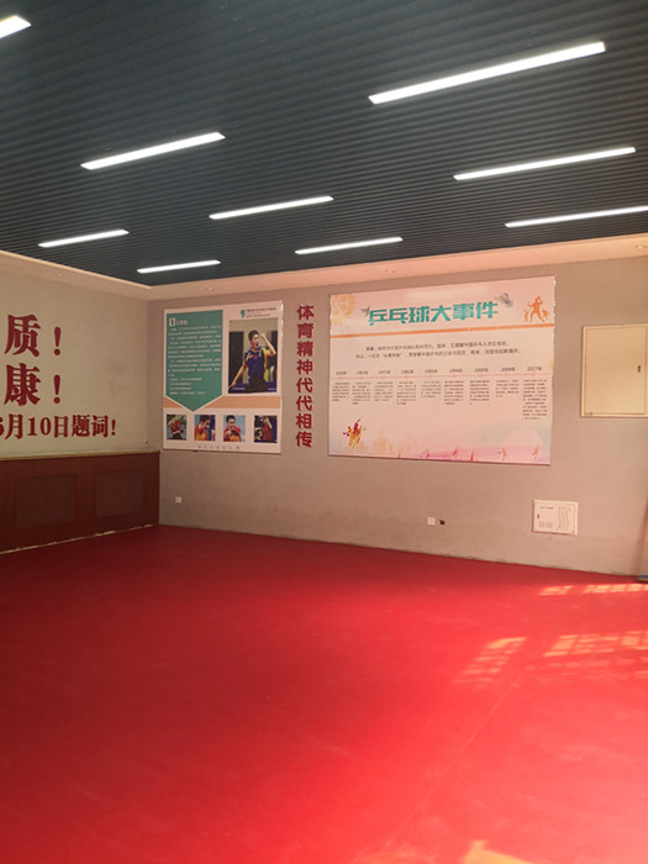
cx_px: 324
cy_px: 432
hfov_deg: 51.4
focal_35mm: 27
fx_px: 674
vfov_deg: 65.3
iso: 100
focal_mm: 3.95
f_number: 1.6
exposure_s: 1/50
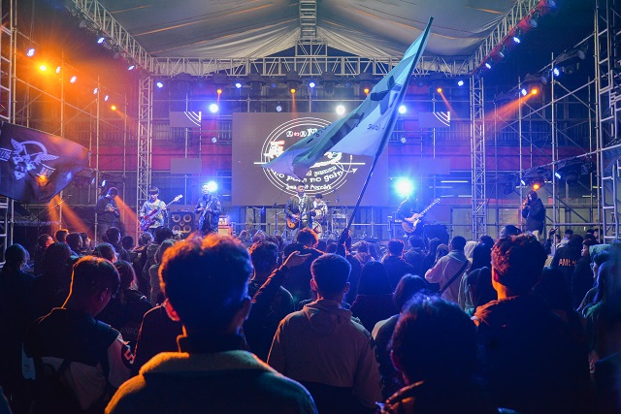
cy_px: 207
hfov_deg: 61.9
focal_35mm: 30
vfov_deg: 43.6
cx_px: 310
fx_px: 518
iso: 800
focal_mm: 30
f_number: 4
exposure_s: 1/160
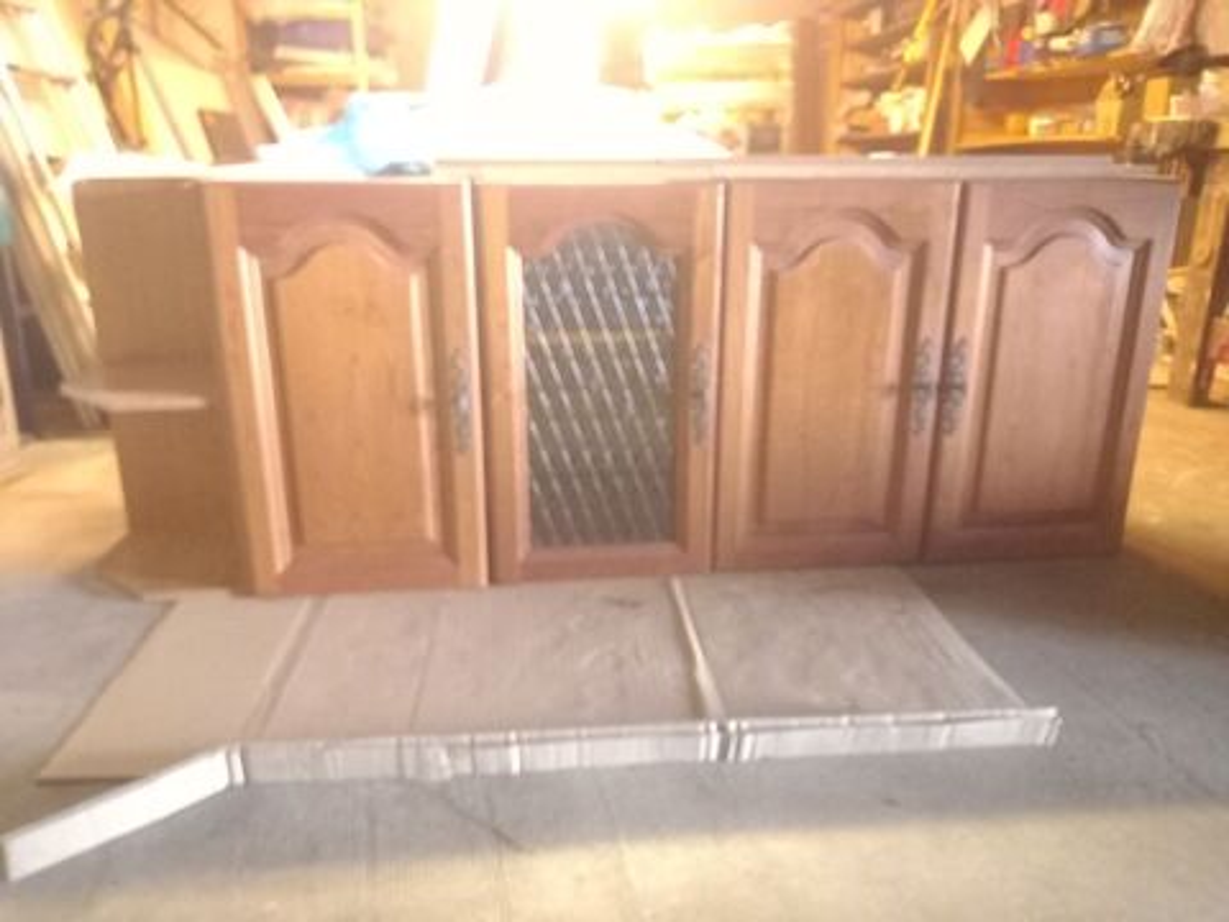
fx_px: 888
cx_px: 614
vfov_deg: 54.9
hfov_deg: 69.4
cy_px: 461
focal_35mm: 25
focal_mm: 4.6
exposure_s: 1/10
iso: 2000
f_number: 2
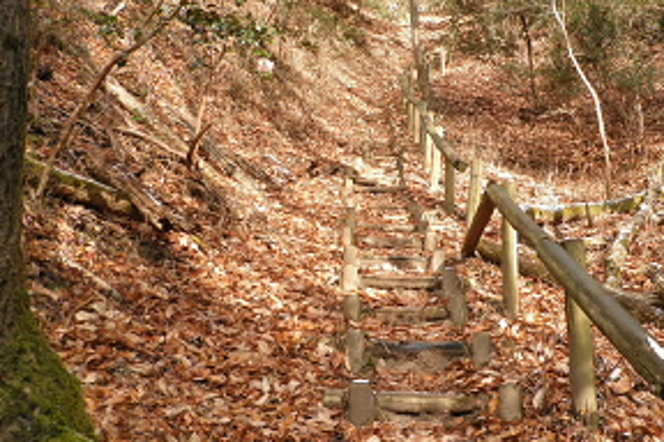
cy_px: 209
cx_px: 445
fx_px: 719
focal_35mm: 39
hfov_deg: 48.7
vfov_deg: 34.2
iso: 64
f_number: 3.2
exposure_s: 1/100
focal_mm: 4.9
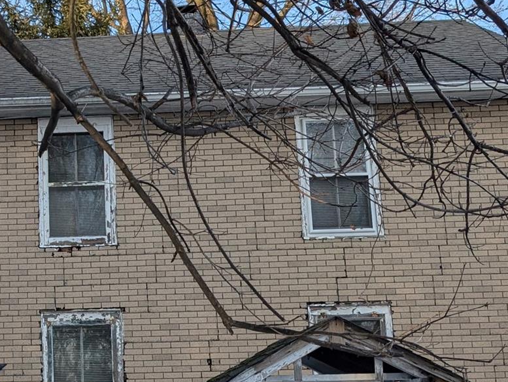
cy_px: 245
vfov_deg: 23.3
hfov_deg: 28.9
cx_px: 13
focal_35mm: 63
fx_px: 926
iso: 20
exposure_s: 1/387
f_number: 1.68
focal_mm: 6.9
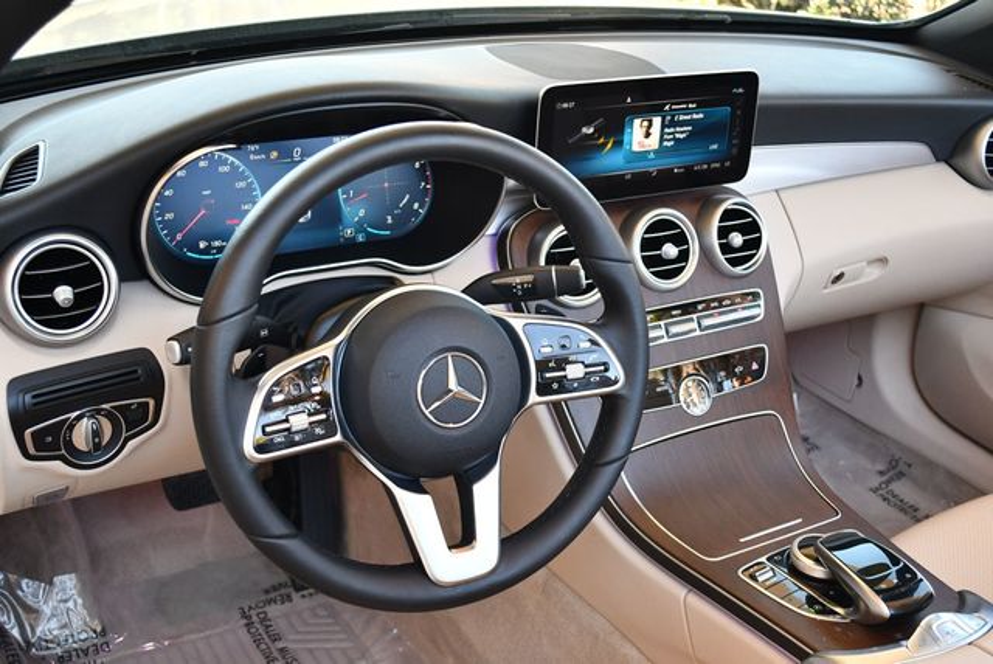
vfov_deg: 30.6
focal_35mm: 44
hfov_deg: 44.5
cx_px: 496
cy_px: 332
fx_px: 1215
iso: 720
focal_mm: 22
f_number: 3.8
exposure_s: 1/250
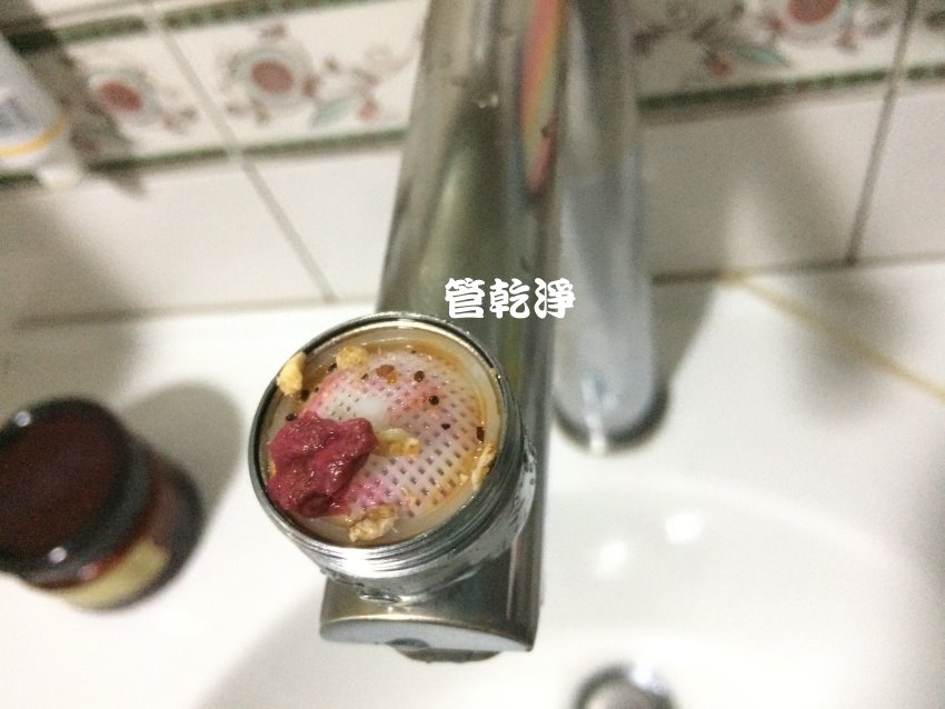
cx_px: 472
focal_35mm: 29
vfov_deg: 48.2
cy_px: 354
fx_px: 792
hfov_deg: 61.6
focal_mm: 4.15
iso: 320
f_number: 2.2
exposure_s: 1/20
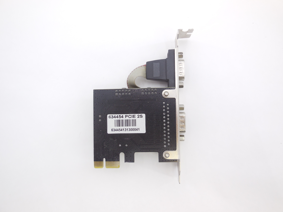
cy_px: 106
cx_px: 142
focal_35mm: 25
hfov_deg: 69.4
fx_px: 204
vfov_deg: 54.9
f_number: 3.1
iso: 125
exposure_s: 1/80
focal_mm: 4.5
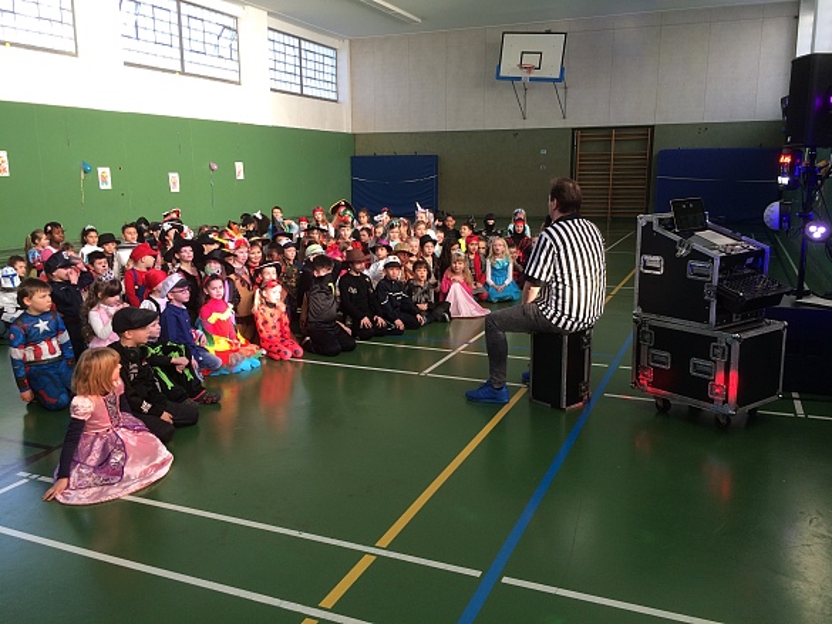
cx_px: 416
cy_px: 312
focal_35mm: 29
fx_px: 697
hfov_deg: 61.6
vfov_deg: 48.2
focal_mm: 4.15
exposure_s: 1/50
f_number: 2.2
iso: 40
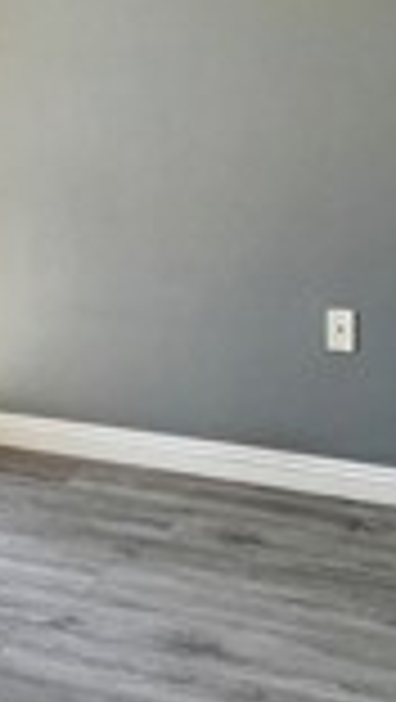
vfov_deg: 33.9
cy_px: 58
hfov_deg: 20.0
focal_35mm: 58
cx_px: -27
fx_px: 1080
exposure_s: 1/126
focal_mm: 1.57
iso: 32
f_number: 1.8
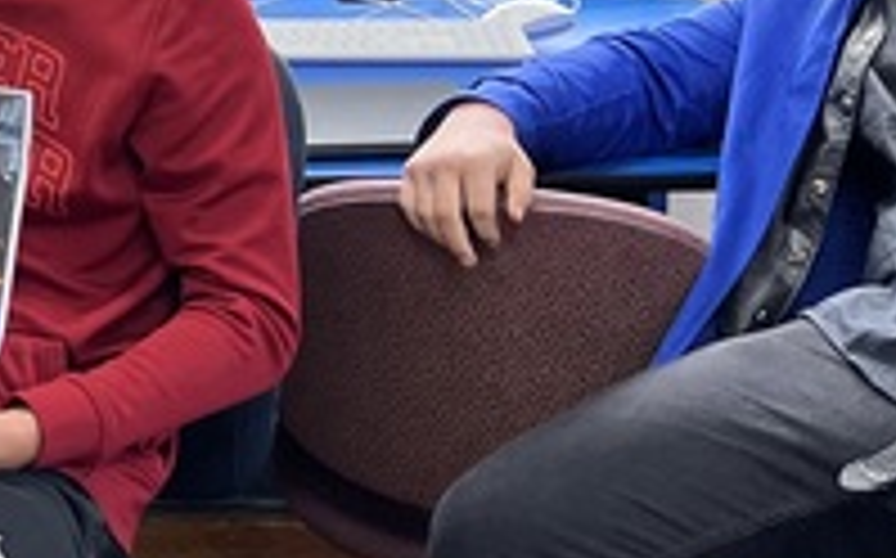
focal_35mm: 111
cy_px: -58
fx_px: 2708
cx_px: -378
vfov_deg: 11.6
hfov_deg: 17.2
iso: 80
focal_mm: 5.7
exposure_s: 1/120
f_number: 1.5
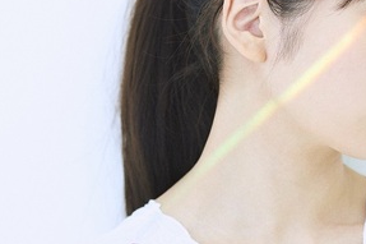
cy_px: 58
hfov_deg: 8.3
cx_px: 302
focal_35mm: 247
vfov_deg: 5.6
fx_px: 2510
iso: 1000
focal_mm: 100
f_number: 2.8
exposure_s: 1/125
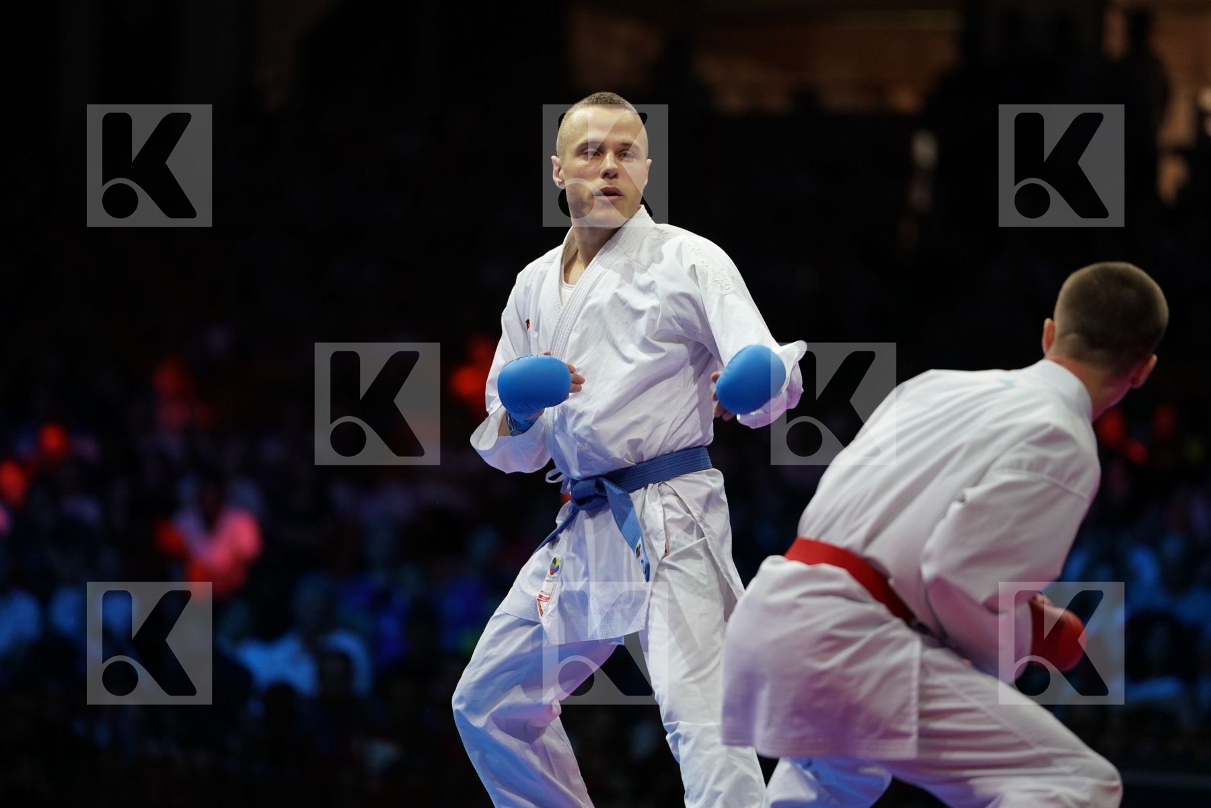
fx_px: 6727
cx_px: 606
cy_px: 404
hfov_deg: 10.3
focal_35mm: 200
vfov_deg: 6.9
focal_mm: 200
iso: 1250
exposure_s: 1/1000
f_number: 2.8
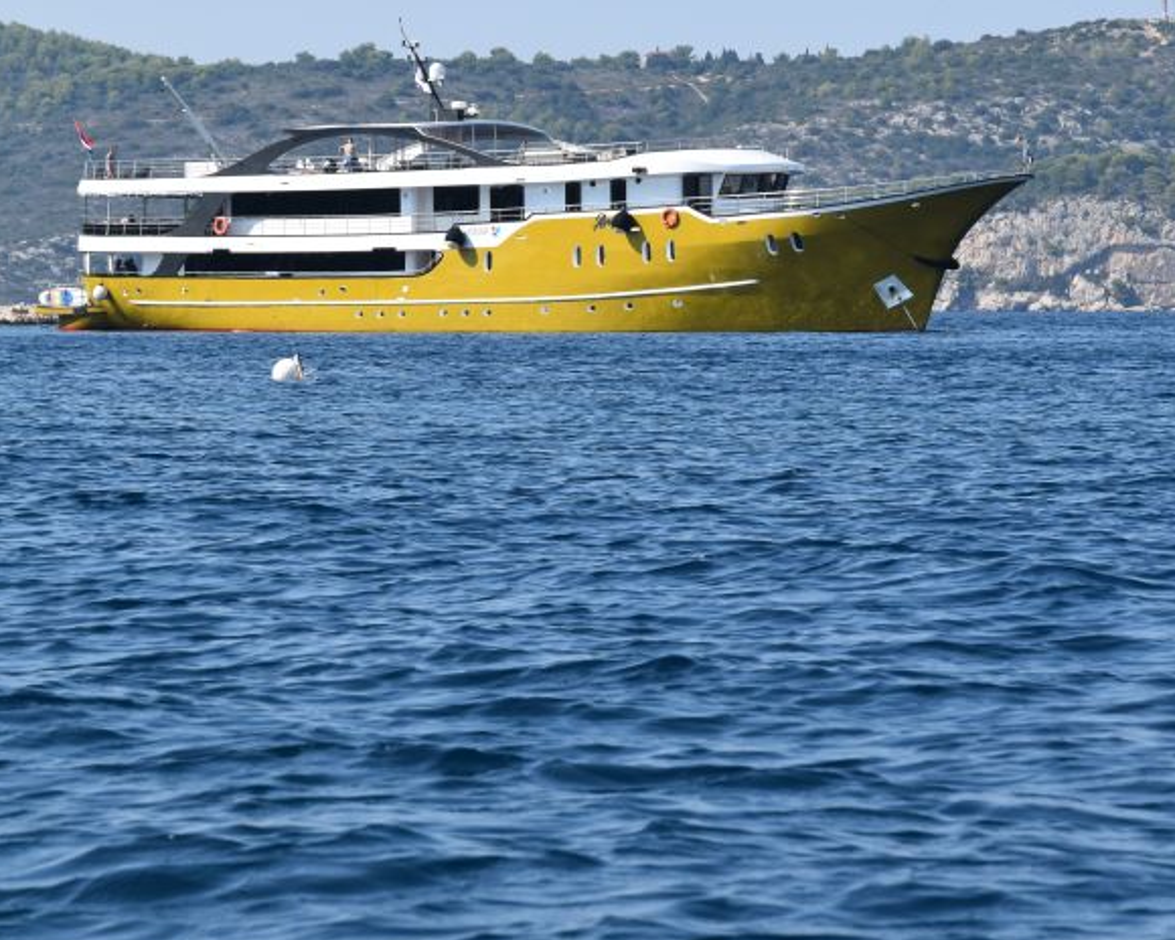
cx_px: 561
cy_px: 327
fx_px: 6920
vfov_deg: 7.8
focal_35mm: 199
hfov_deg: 9.7
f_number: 9
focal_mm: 80
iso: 200
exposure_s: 1/320
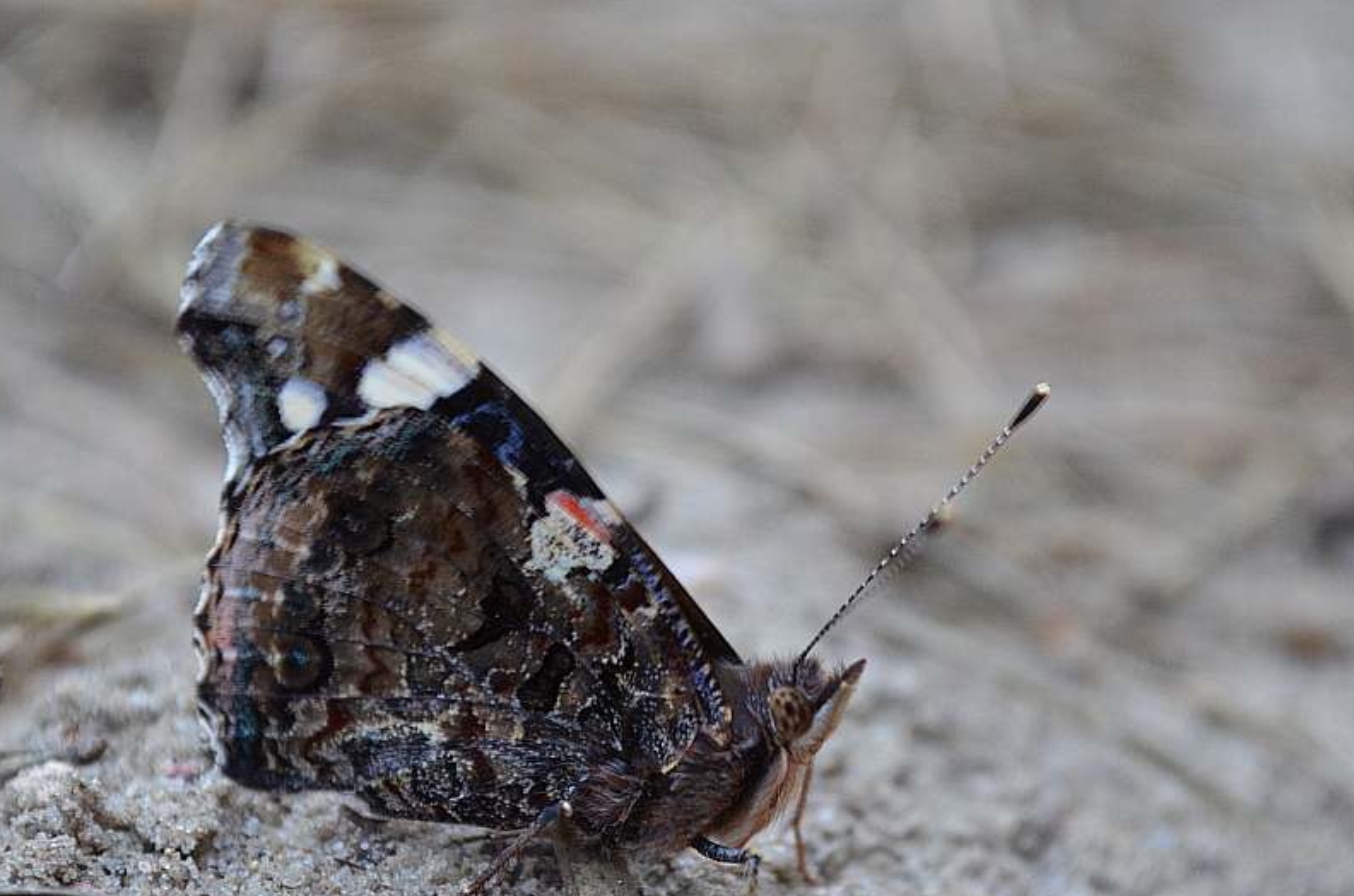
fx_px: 4001
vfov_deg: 12.8
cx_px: 668
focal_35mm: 107
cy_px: 470
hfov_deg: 19.2
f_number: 5.6
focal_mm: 55
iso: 1000
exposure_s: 1/60
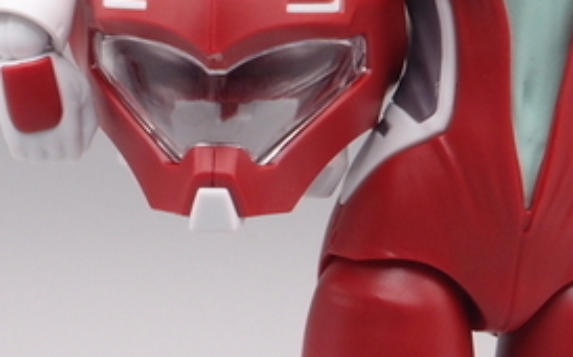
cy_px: -54
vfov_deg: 4.6
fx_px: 4449
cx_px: 514
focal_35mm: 285
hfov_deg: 7.4
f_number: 8
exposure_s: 1/4
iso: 100
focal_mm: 19.84
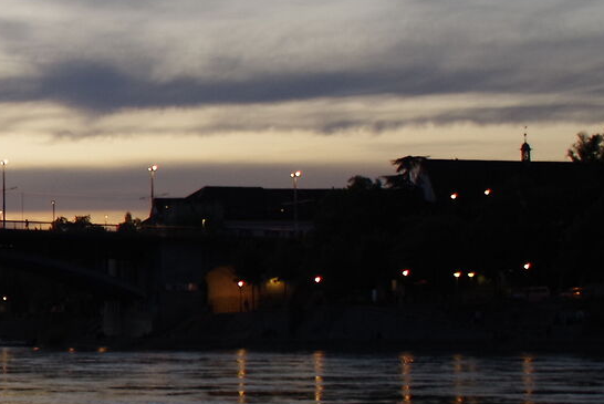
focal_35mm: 123
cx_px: -383
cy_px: 225
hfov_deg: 15.0
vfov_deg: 11.2
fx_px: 2065
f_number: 3.5
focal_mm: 28
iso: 400
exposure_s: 1/40
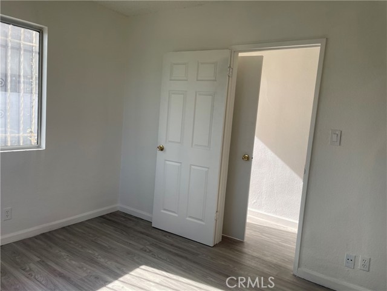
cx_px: 194
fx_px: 291
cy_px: 146
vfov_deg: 53.1
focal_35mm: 26
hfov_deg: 67.3
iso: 32
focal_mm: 4.2
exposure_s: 1/527
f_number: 1.6
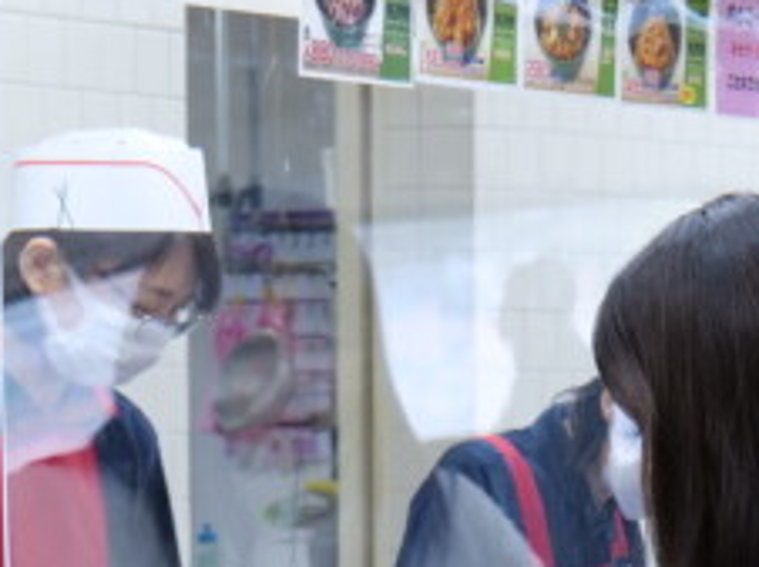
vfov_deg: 5.6
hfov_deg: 7.1
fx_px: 5826
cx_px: 1589
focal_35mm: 266
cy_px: 654
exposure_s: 1/60
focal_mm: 52
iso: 1600
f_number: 5.4
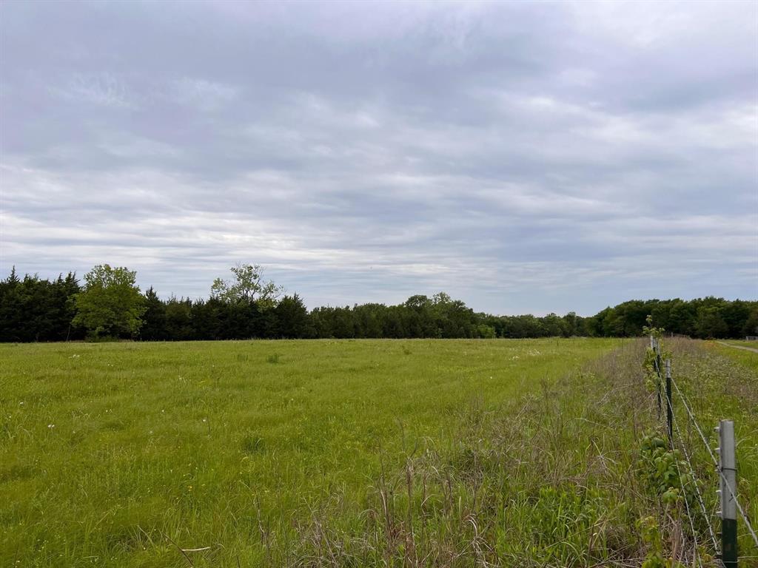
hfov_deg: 67.3
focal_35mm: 26
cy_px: 284
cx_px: 379
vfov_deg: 53.1
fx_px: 569
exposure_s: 1/780
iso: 50
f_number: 1.5
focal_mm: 5.7
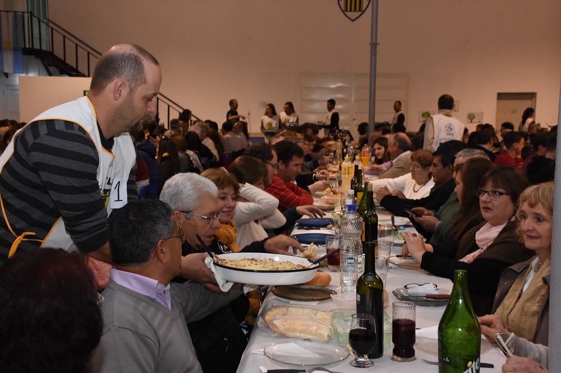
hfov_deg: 38.9
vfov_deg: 26.5
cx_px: 280
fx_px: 794
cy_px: 186
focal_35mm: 51
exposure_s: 1/60
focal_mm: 34
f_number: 6.3
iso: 1250
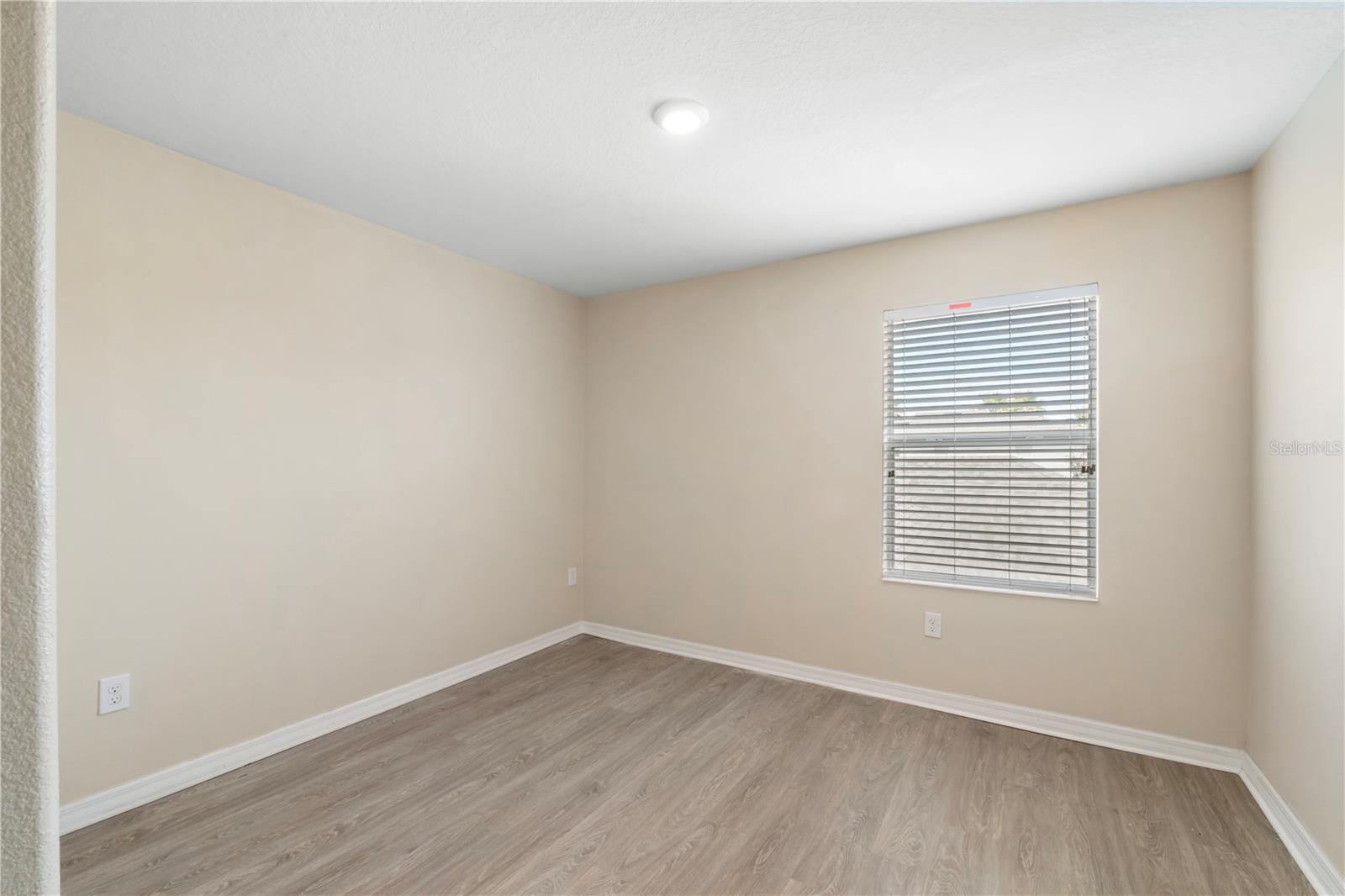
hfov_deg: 100.4
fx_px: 560
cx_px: 672
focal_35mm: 15
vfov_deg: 77.3
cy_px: 448
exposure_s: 1/3
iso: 320
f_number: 11
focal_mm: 10
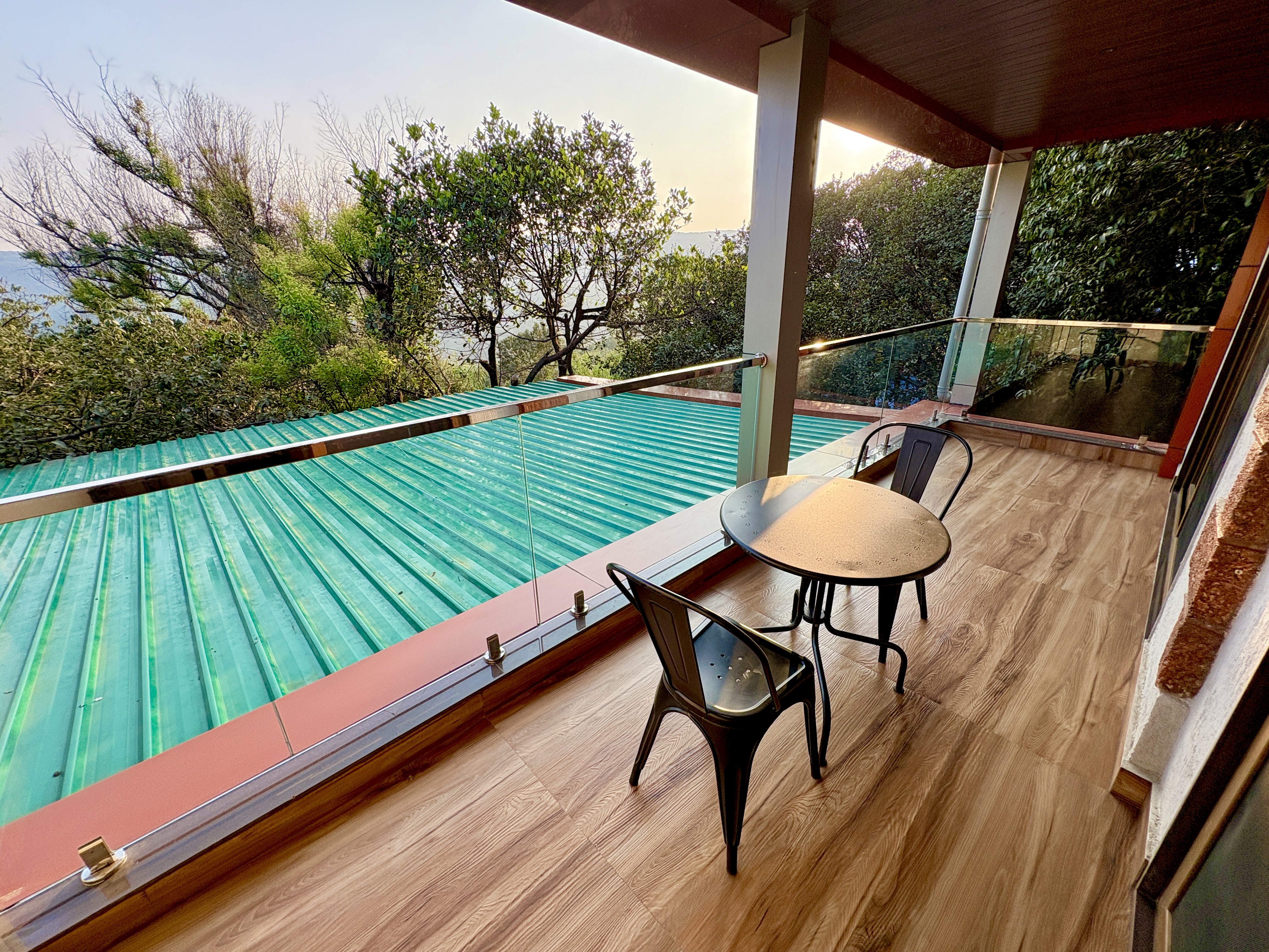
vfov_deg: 85.7
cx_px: 634
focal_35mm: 14
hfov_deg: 102.1
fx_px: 513
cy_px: 476
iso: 64
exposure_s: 1/412
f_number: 2.2
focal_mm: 2.22
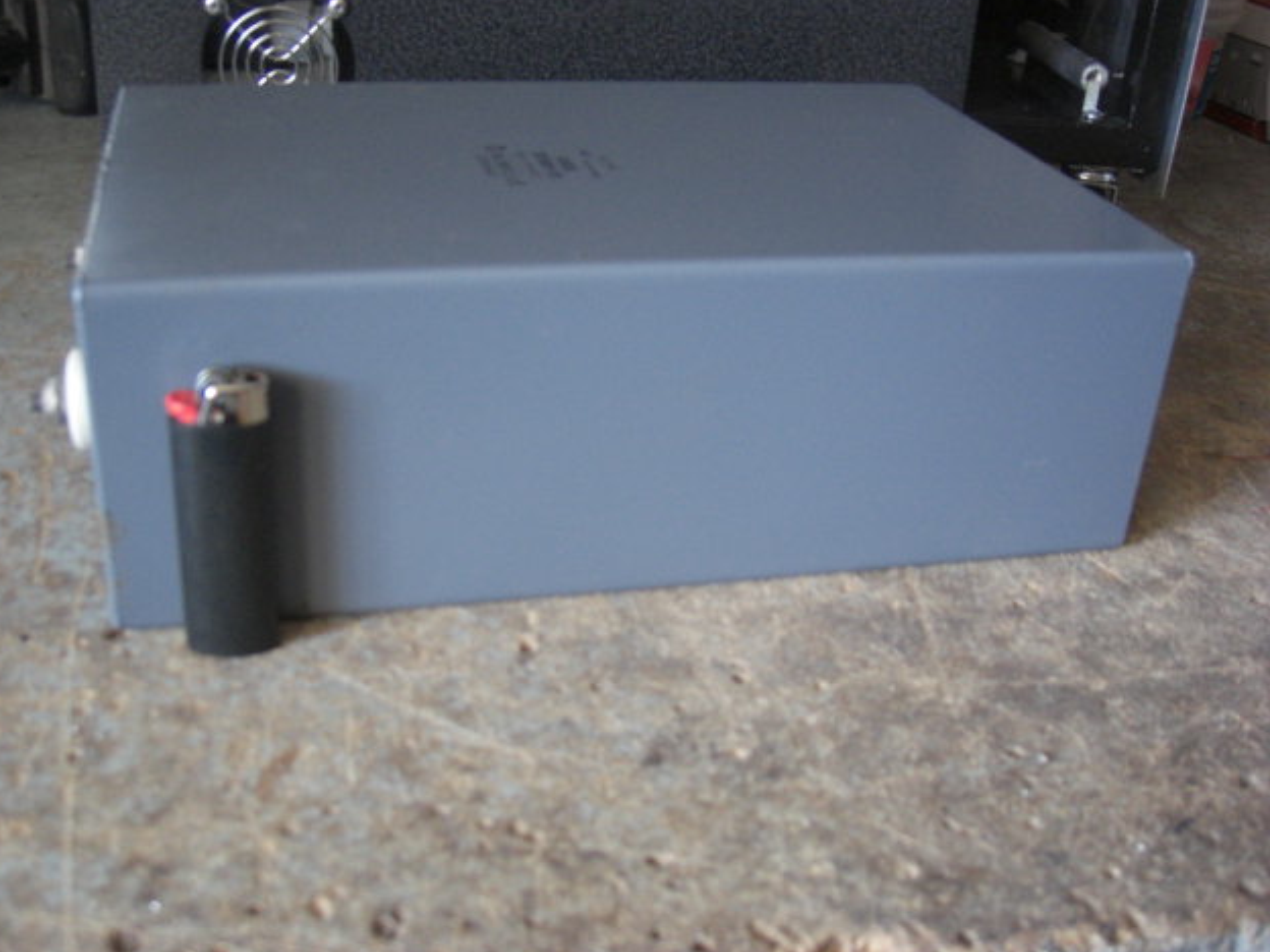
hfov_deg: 47.9
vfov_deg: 36.8
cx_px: 621
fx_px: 1431
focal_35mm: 39
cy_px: 472
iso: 400
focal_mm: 7.9
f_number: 2.8
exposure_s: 1/40
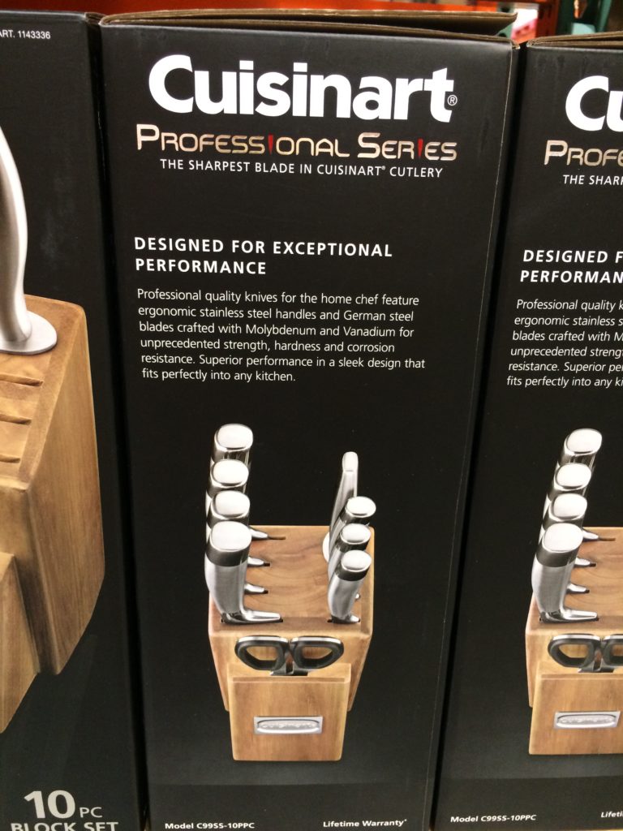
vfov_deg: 61.7
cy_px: 416
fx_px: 696
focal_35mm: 29
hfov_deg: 48.2
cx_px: 312
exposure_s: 1/30
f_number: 2.2
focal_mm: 4.15
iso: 250
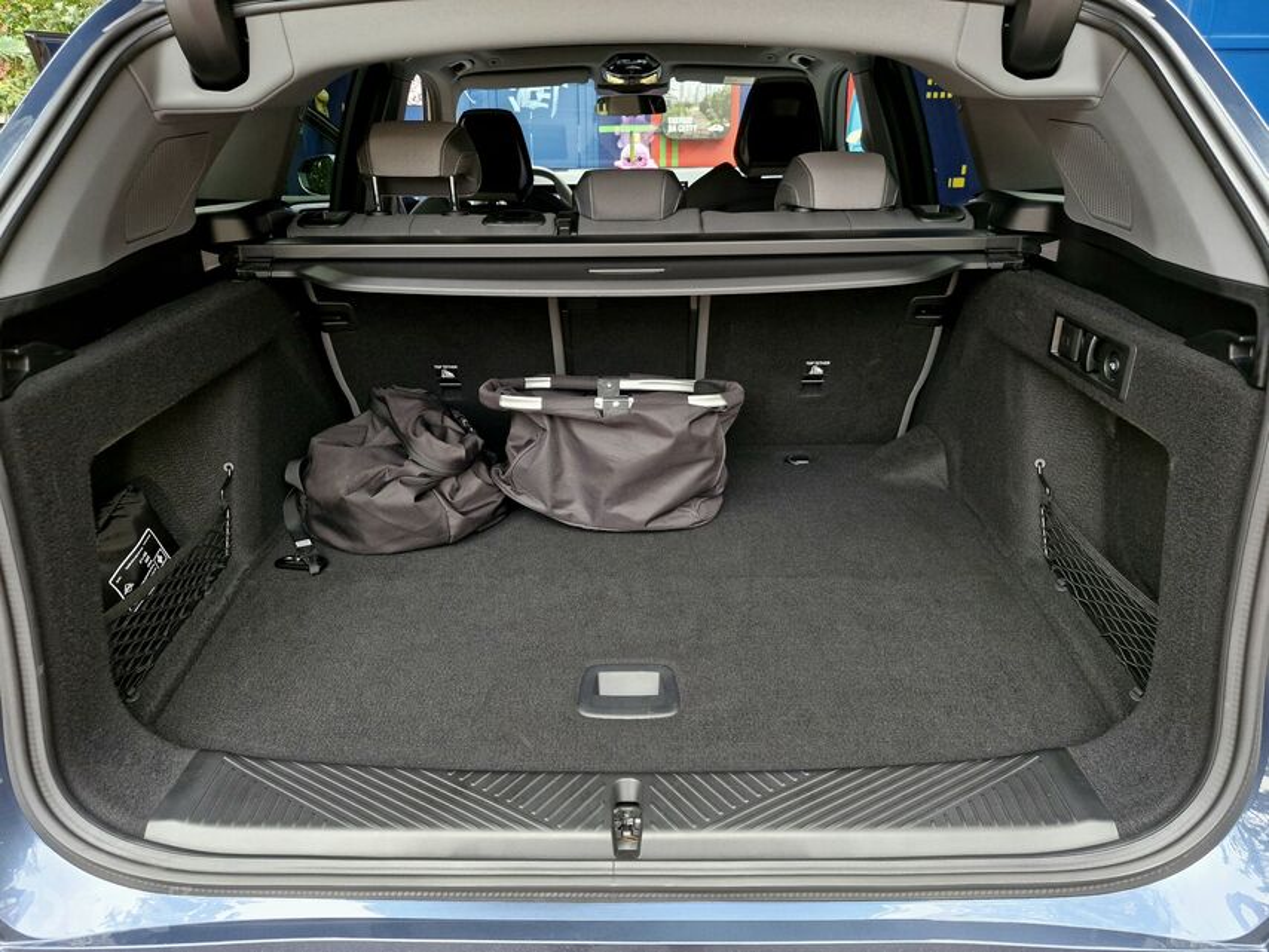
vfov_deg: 58.9
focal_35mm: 23
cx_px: 634
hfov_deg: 73.9
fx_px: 843
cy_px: 476
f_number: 1.8
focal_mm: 5.54
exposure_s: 1/100
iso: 400
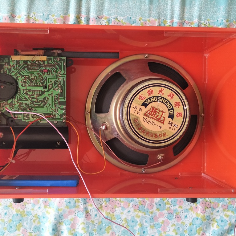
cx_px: 102
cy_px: 118
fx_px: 201
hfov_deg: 60.7
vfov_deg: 60.9
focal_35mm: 26
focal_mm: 3.79
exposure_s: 1/50
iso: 157
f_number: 1.7
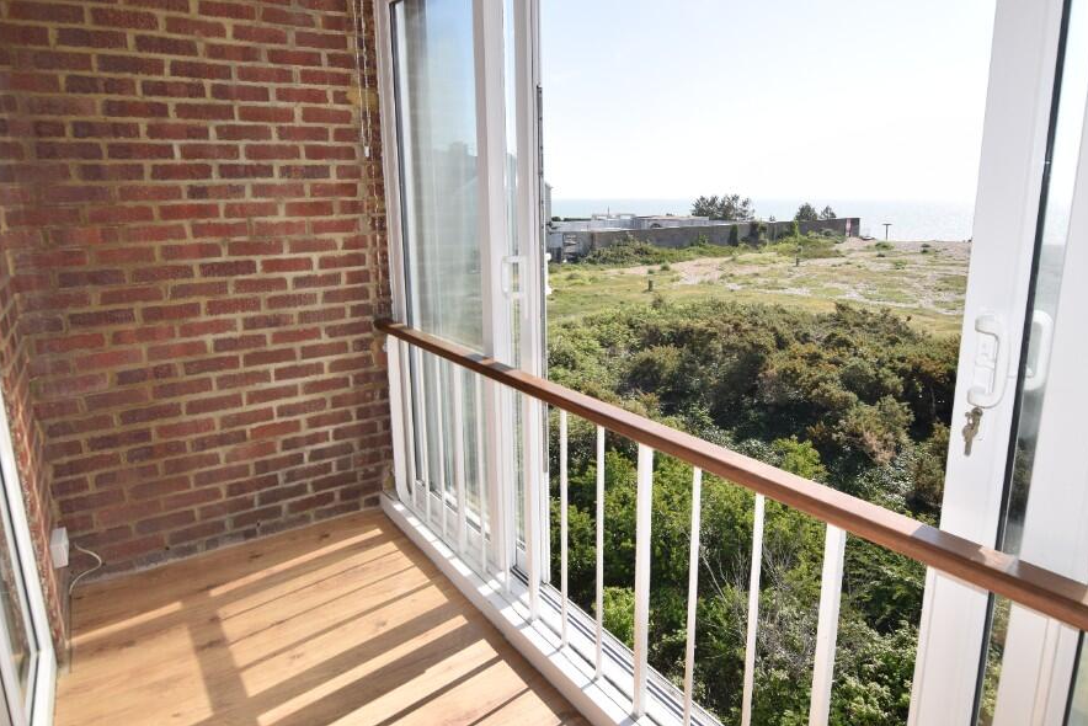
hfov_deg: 77.1
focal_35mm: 23
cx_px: 561
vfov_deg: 56.0
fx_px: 683
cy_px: 340
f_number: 6.3
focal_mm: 13
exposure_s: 1/200
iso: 100
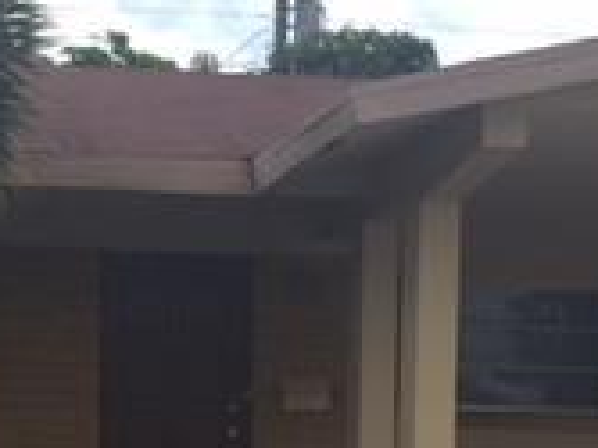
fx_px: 1916
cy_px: 591
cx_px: 304
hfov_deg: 17.7
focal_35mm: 111
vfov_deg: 12.9
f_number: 2.2
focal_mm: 4.15
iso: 32
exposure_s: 1/1522
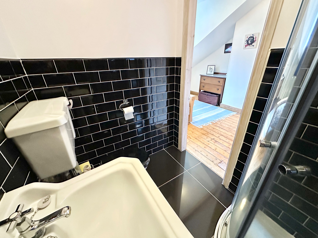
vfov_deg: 85.7
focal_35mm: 14
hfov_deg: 102.1
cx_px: 159
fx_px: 129
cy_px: 119
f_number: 2.2
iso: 1000
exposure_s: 1/50
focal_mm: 2.22
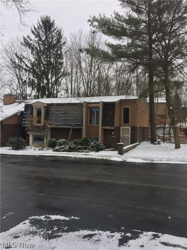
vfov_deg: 61.7
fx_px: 209
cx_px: 94
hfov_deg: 48.2
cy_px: 125
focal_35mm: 29
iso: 40
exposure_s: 1/120
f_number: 2.2
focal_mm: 4.15
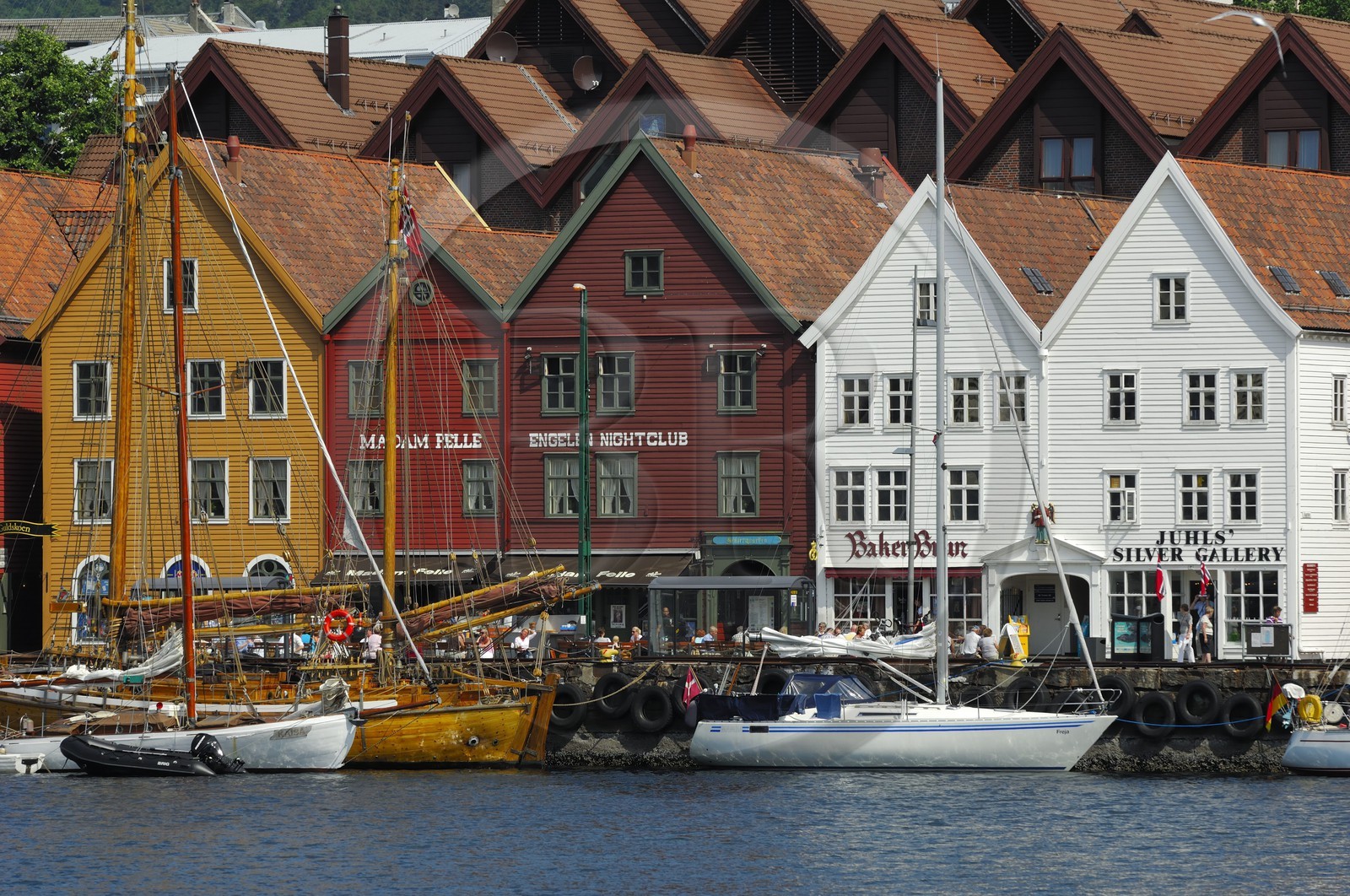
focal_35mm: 225
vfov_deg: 6.1
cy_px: 448
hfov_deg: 9.2
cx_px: 675
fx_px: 8425
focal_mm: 150
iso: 100
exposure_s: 1/400
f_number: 7.6
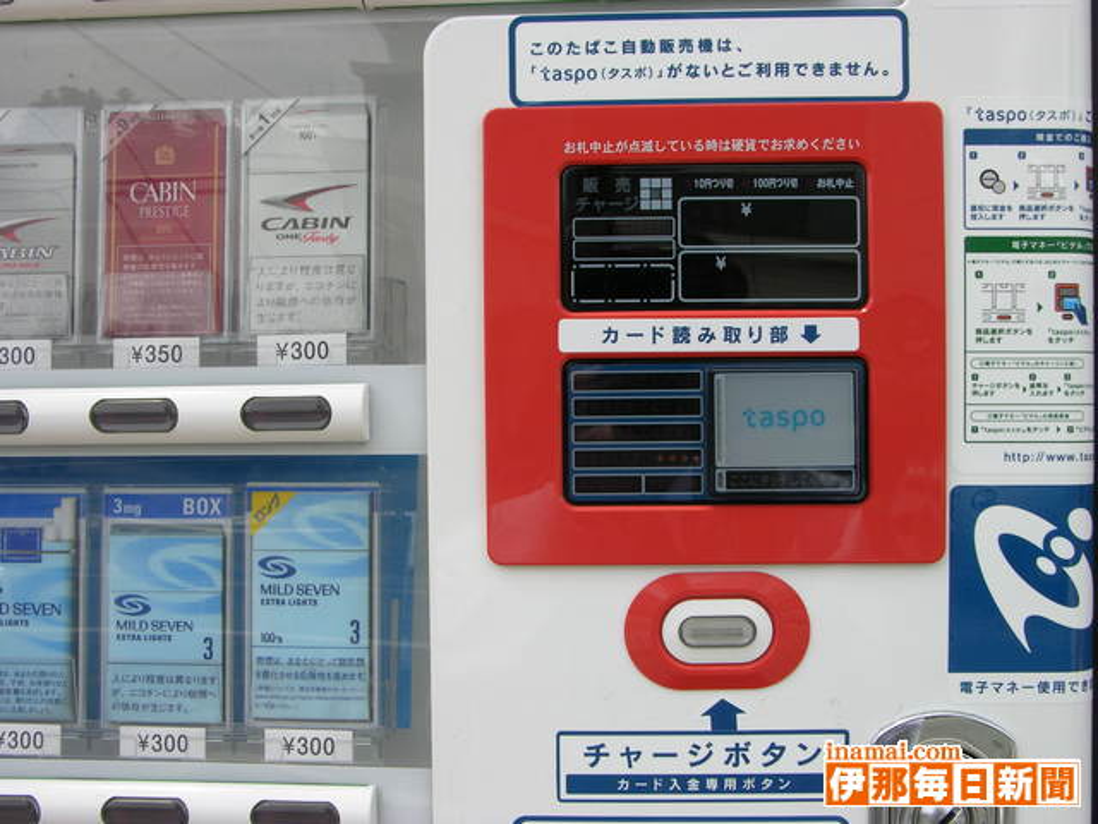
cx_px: 549
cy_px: 412
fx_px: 1459
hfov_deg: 41.2
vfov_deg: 31.5
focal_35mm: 46
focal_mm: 11.6
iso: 50
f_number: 5.9
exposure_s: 1/203
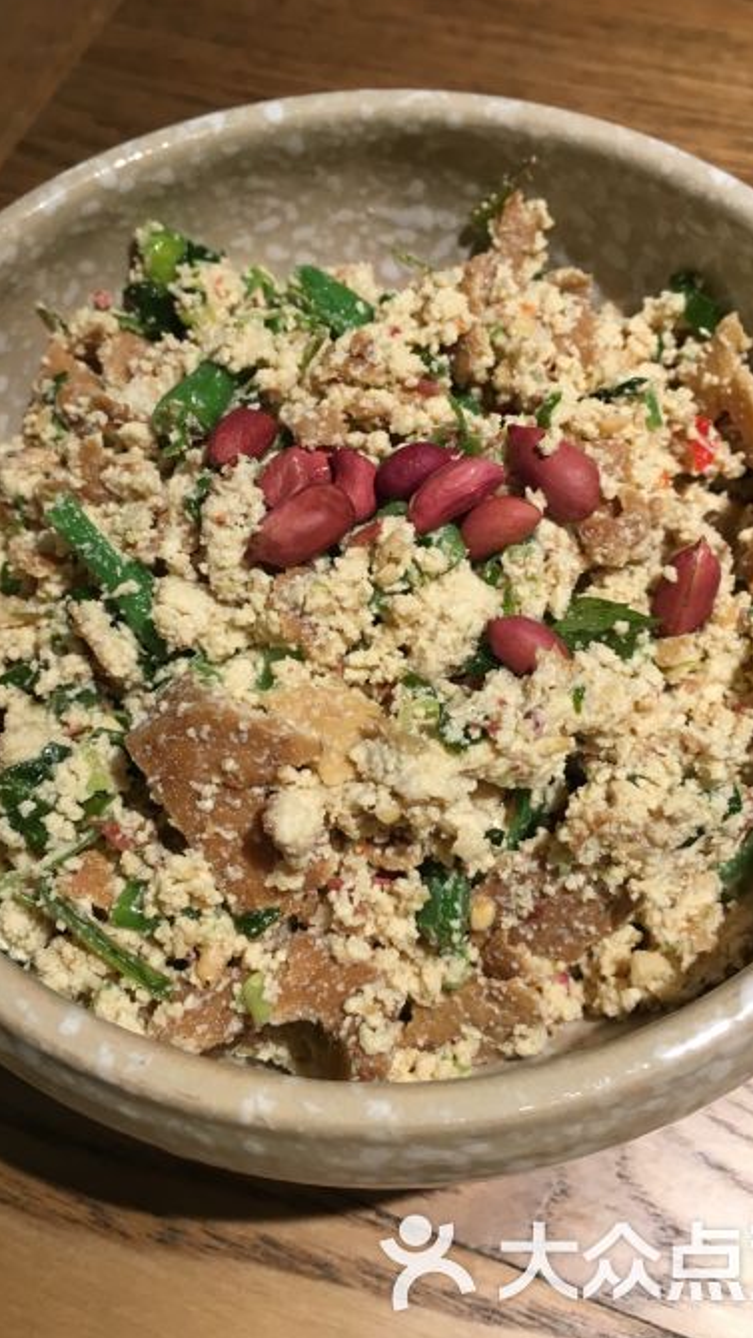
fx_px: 1171
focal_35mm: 33
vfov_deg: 59.5
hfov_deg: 35.6
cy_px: 667
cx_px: 357
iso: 64
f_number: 2.2
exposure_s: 1/33
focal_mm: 4.15
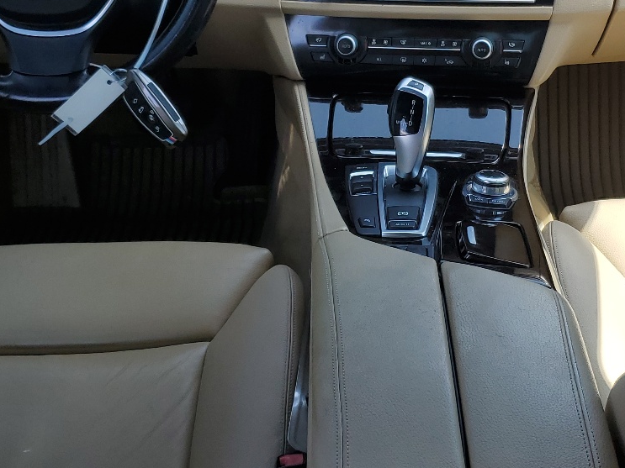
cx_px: 395
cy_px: 141
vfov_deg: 25.9
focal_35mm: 56
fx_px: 1011
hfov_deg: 34.2
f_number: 1.5
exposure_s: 1/455
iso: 50
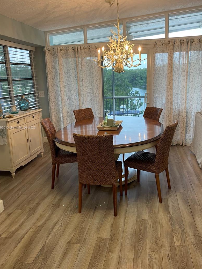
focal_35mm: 30
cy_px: 128
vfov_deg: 59.9
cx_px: 105
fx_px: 233
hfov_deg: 46.8
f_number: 1.6
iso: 80
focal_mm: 5.1
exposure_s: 1/60
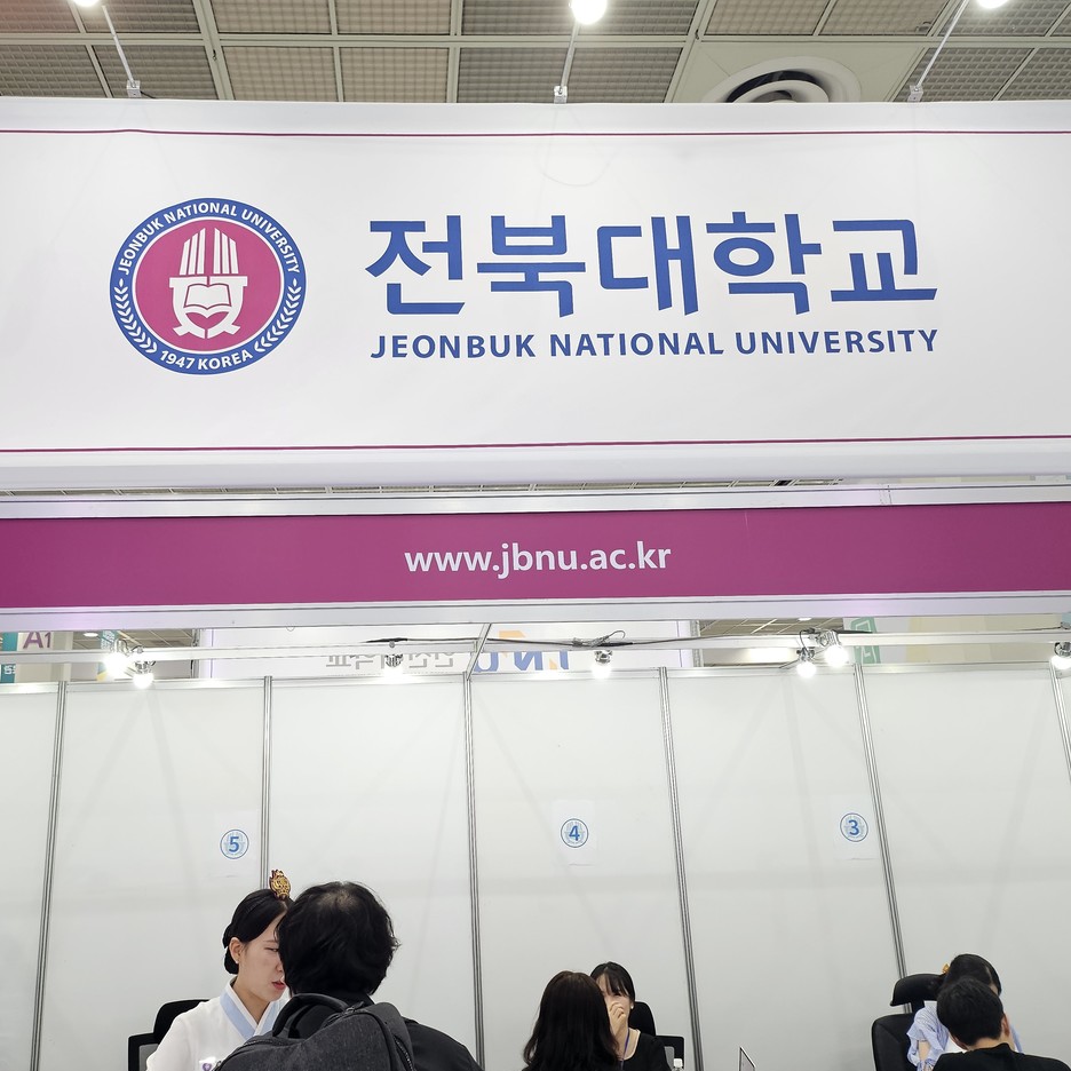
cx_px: 458
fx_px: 1015
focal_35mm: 29
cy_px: 548
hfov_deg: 55.4
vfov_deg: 55.6
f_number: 1.8
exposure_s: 1/120
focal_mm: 5
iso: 200
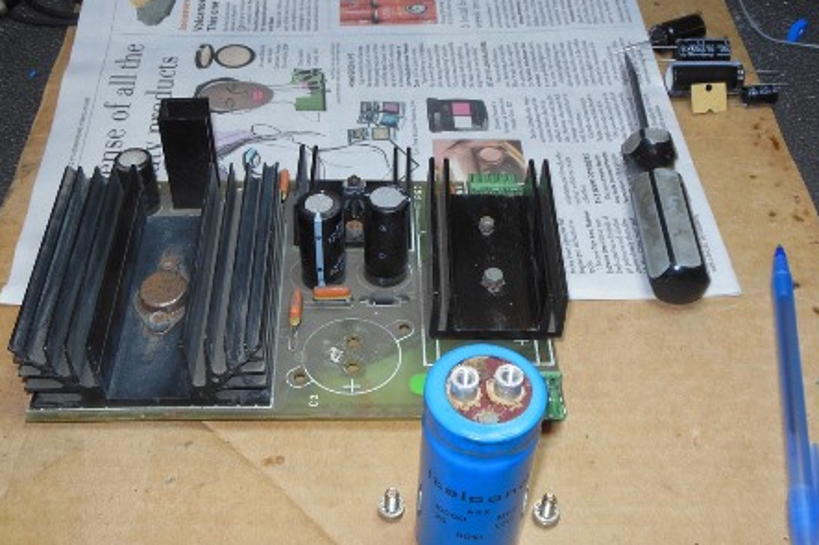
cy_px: 273
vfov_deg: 33.4
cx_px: 409
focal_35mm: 40
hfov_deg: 48.5
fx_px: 910
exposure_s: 1/30
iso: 125
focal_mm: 6.8
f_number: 3.6
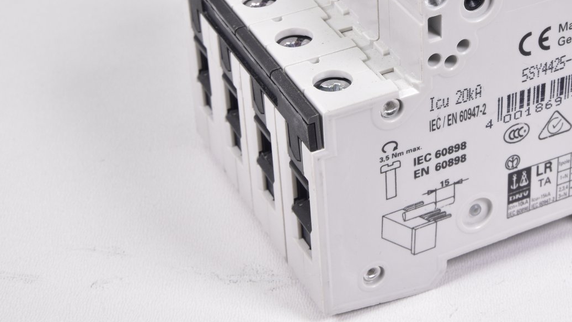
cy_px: 42
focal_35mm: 97
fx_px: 1471
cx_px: 424
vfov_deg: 12.4
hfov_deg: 21.8
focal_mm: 40
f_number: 16
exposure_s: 1/40
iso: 320
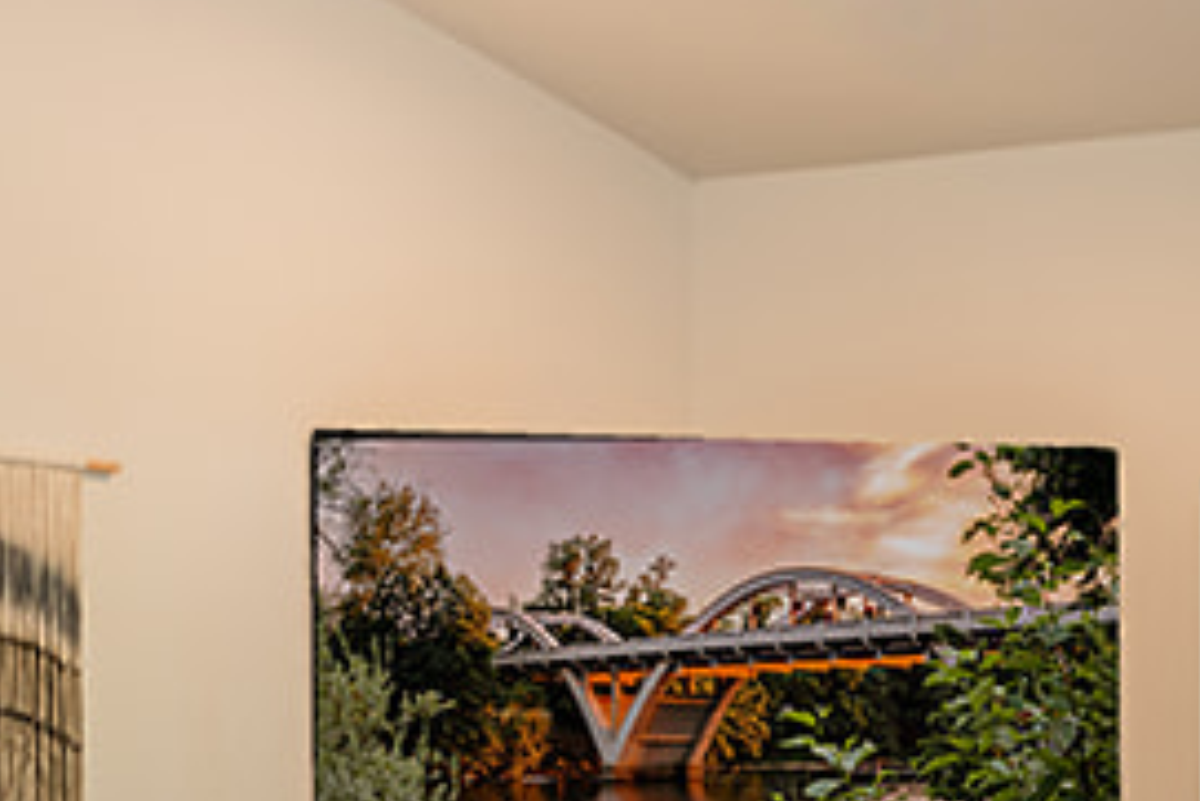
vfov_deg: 11.4
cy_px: 989
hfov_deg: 16.3
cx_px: 1625
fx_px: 3935
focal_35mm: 118
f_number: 7.1
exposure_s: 1/25
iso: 100
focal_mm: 20
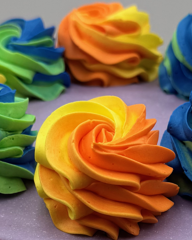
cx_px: 103
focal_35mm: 93
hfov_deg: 16.5
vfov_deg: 20.1
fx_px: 661
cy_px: 227
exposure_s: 1/995
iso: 80
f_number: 1.78
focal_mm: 6.76
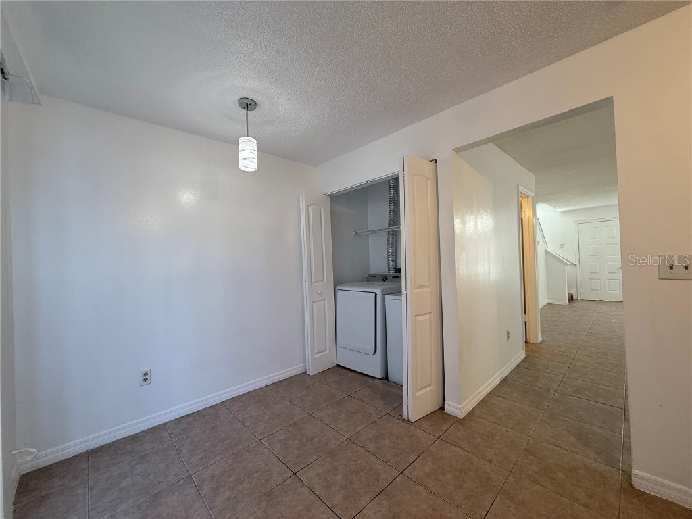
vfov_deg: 85.7
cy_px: 260
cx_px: 346
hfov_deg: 102.1
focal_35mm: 14
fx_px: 280
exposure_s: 1/120
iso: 160
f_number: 2.2
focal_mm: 2.22
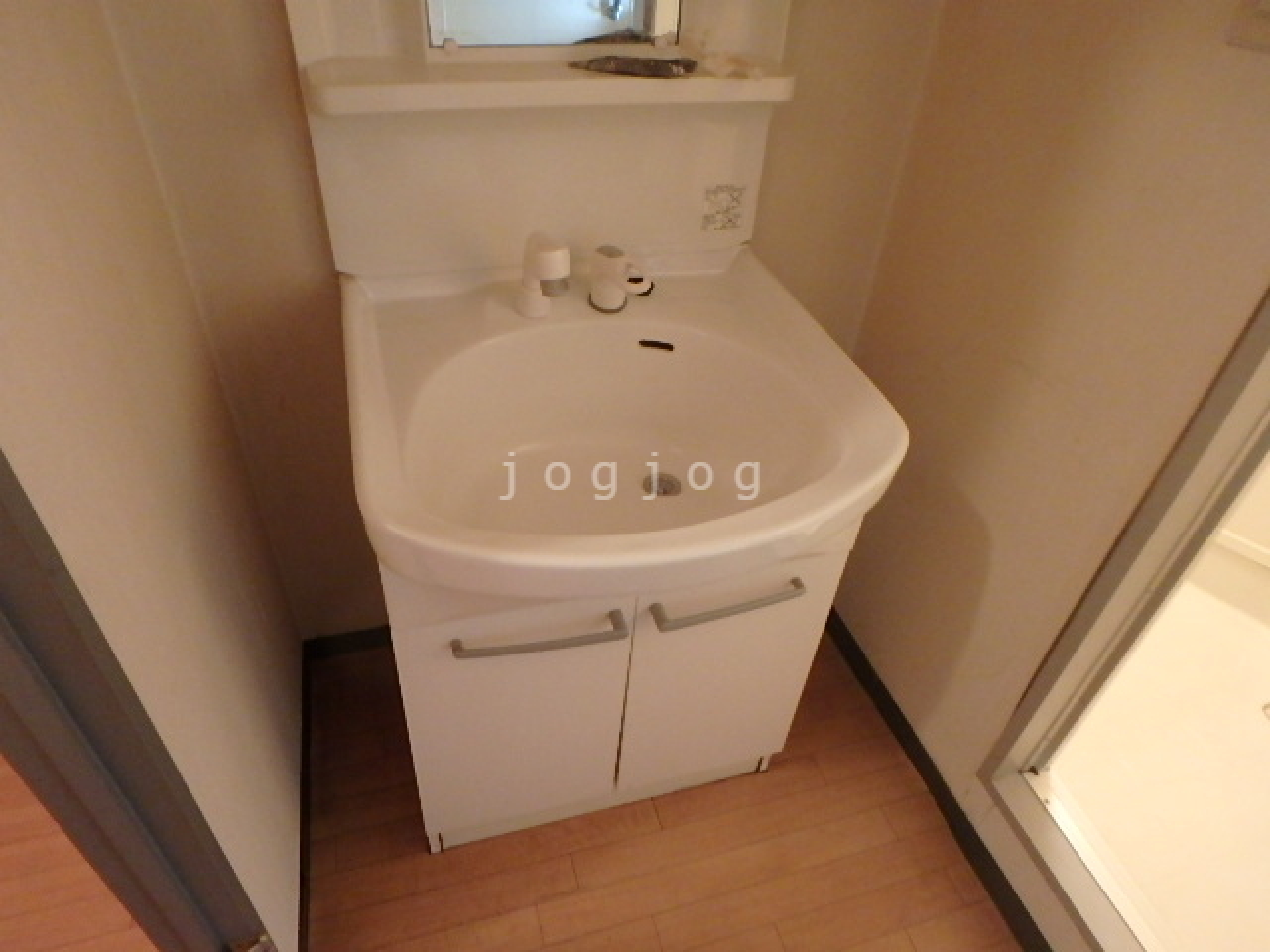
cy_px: 476
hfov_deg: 79.0
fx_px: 770
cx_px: 635
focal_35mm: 21
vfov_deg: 63.4
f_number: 3.5
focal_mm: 3.7
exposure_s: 1/20
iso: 800
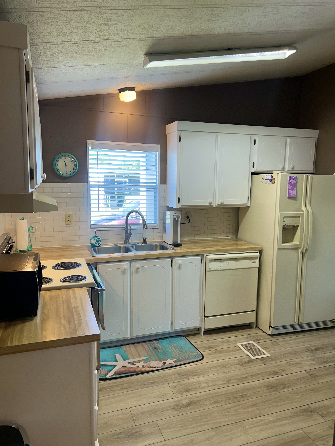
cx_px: 168
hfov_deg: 53.1
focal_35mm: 26
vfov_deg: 67.3
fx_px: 335
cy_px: 223
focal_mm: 5.7
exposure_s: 1/120
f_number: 1.5
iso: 64
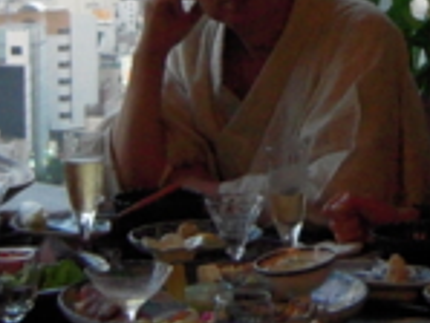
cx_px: 456
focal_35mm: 198
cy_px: -87
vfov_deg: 7.4
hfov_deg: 9.9
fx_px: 2462
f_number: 3
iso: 400
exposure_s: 1/30
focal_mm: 6.5
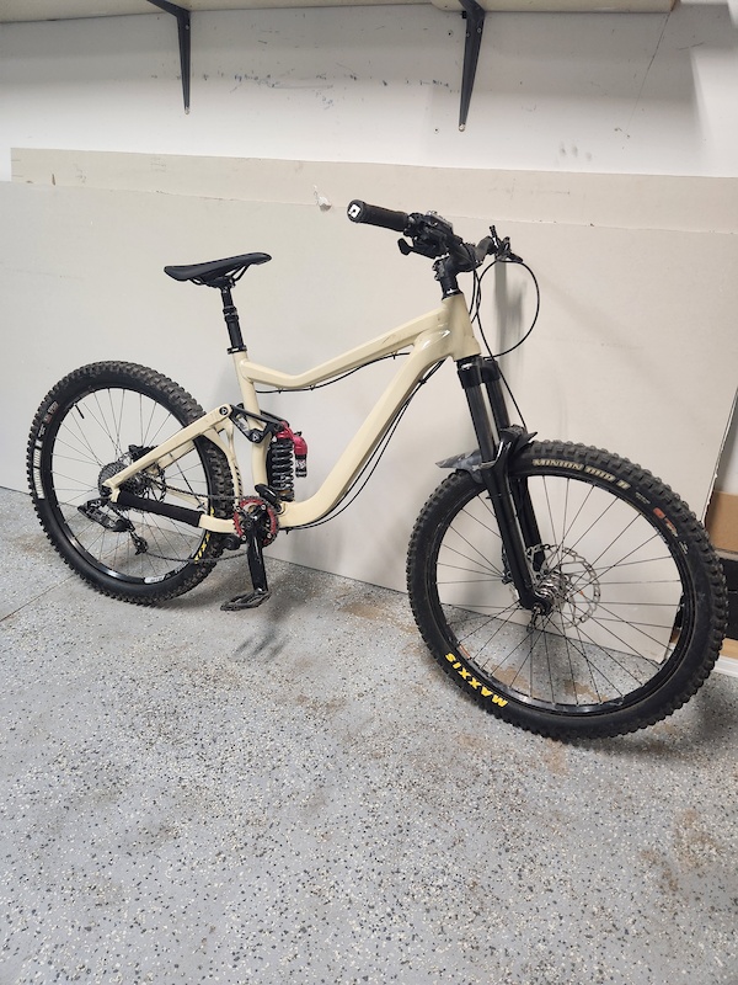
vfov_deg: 73.9
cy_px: 492
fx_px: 654
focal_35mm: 23
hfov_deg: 58.9
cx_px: 369
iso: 400
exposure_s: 1/120
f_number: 1.8
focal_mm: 5.4
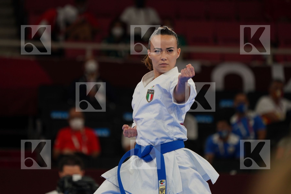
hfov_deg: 6.3
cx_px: 146
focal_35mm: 327
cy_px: 97
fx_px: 2643
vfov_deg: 4.2
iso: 800
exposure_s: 1/500
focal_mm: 327
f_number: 5.6
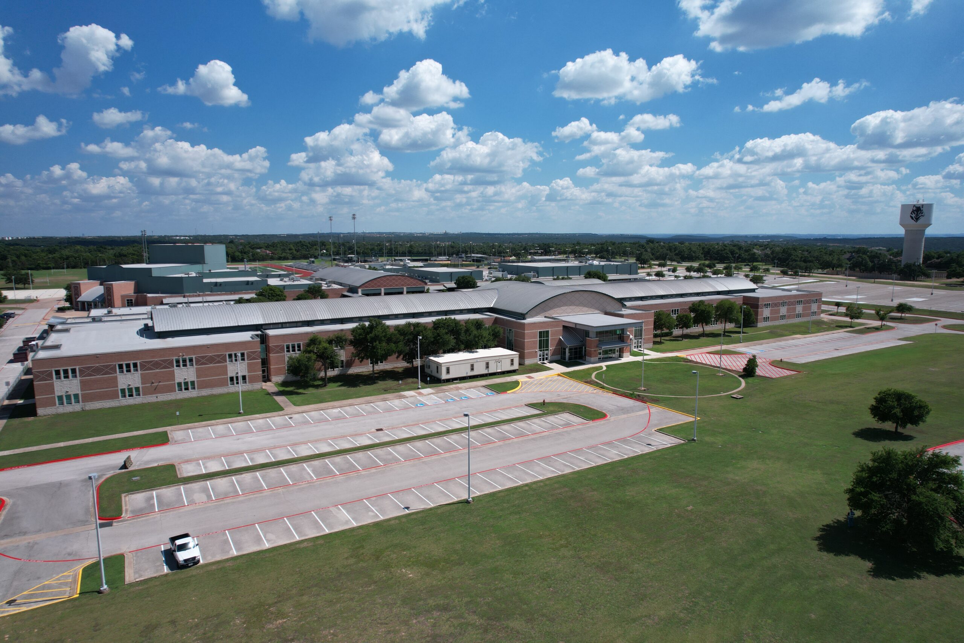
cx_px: 482
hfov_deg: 78.6
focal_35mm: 22
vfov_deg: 57.2
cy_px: 322
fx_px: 589
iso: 100
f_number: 2.8
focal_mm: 8.38
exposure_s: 1/1000
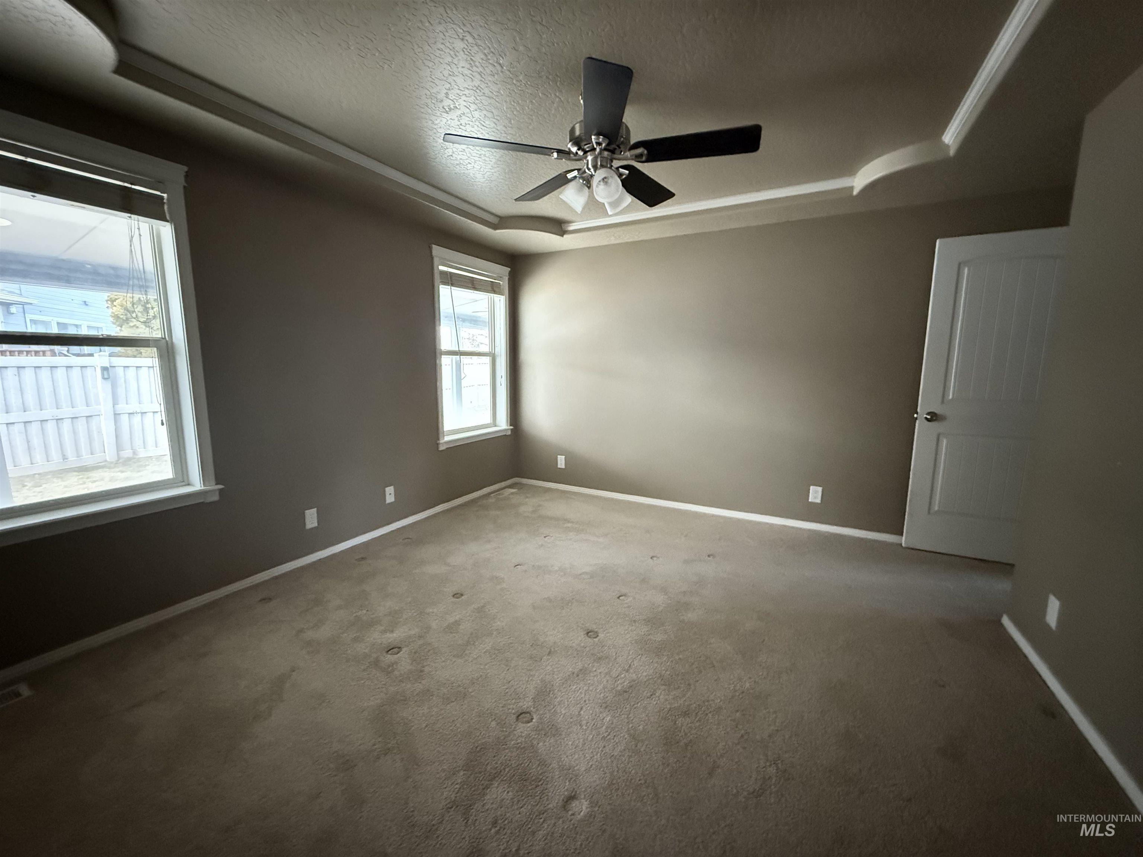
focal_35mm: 14
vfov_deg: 85.7
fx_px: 462
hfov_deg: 102.1
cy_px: 428
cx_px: 572
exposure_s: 1/60
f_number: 2.2
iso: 1250
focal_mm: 2.22
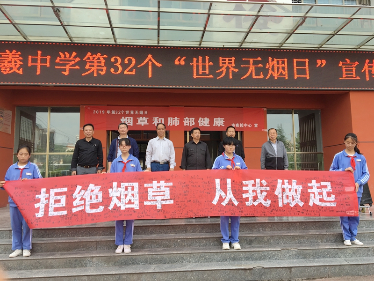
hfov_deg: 61.7
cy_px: 140
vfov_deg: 48.2
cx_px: 187
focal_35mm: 29
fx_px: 313
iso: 25
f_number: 2.2
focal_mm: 4.15
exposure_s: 1/217
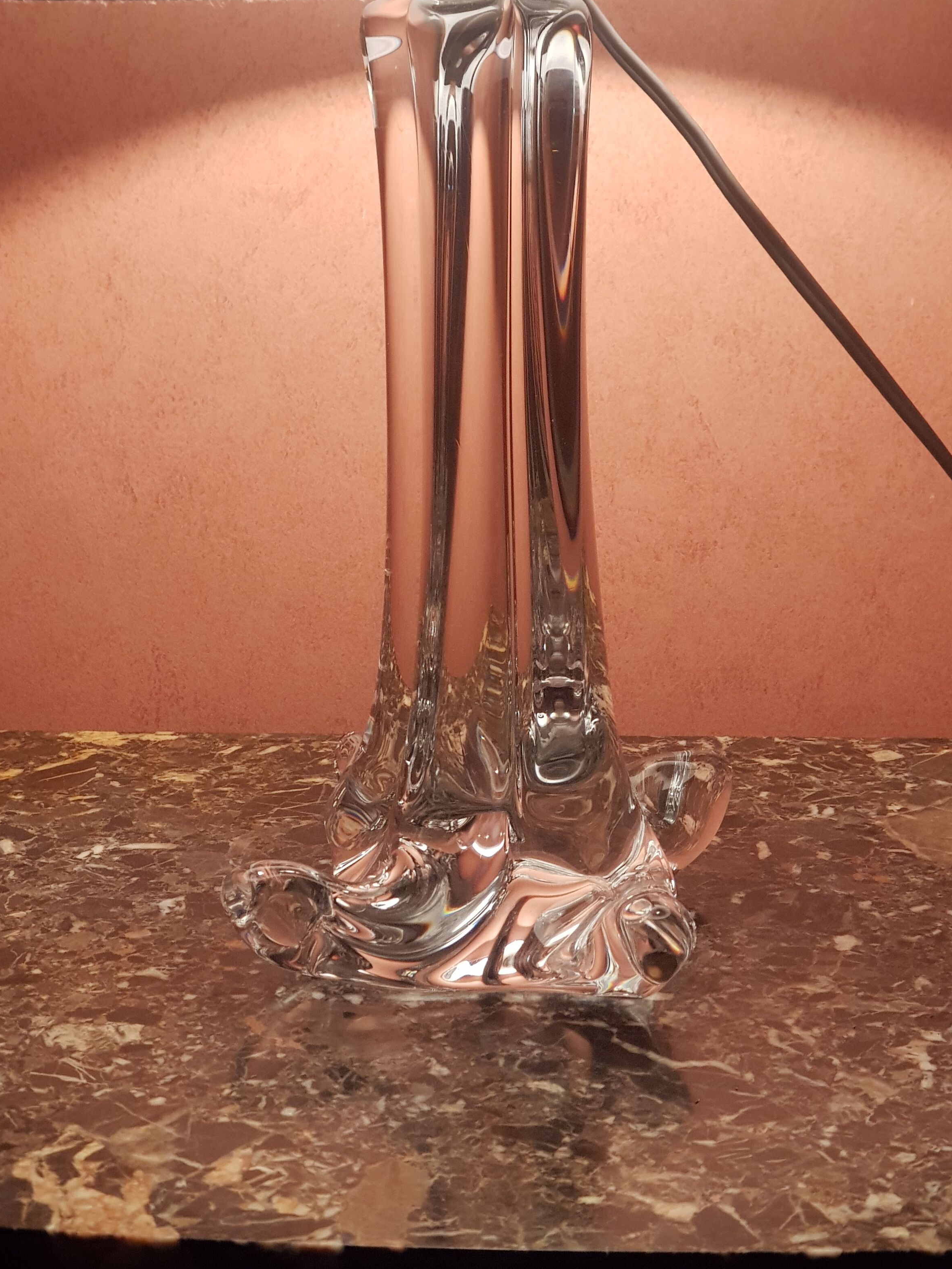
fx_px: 2457
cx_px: 488
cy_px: 751
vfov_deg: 28.9
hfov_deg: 21.9
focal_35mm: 67
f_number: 2.4
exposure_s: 1/25
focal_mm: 6
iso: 200
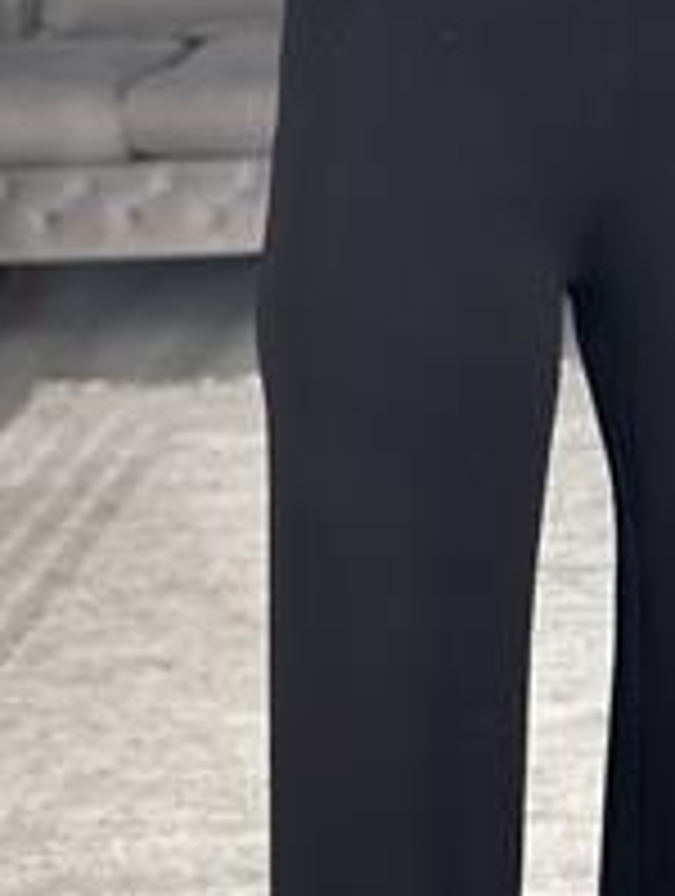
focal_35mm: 122
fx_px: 3162
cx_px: 486
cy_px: 689
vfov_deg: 16.0
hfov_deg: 12.2
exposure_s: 1/121
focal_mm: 6.86
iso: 100
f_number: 1.78
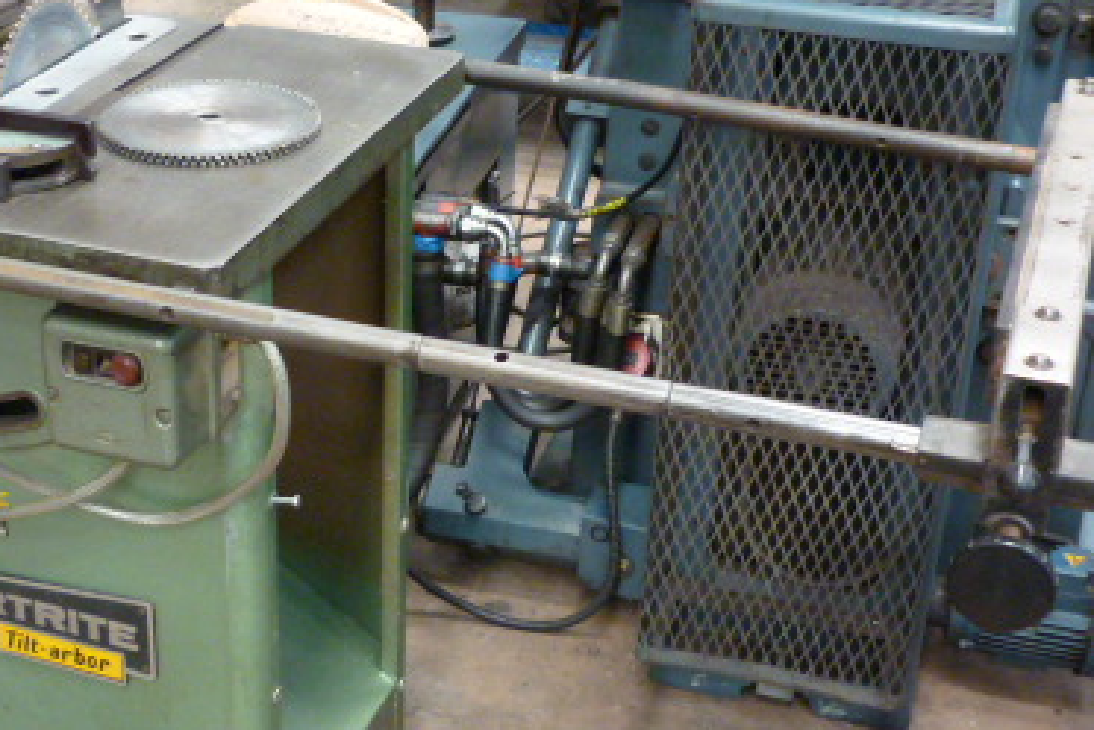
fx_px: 1793
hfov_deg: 33.7
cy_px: 333
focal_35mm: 59
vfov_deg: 23.0
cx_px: 391
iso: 400
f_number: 2.8
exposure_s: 1/13
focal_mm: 5.5
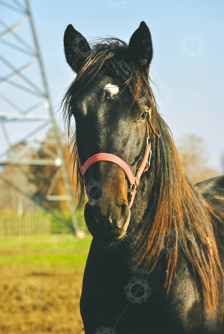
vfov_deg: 11.4
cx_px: 112
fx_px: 1676
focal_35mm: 180
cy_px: 167
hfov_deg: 7.6
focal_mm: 120
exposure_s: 1/200
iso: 100
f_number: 7.1
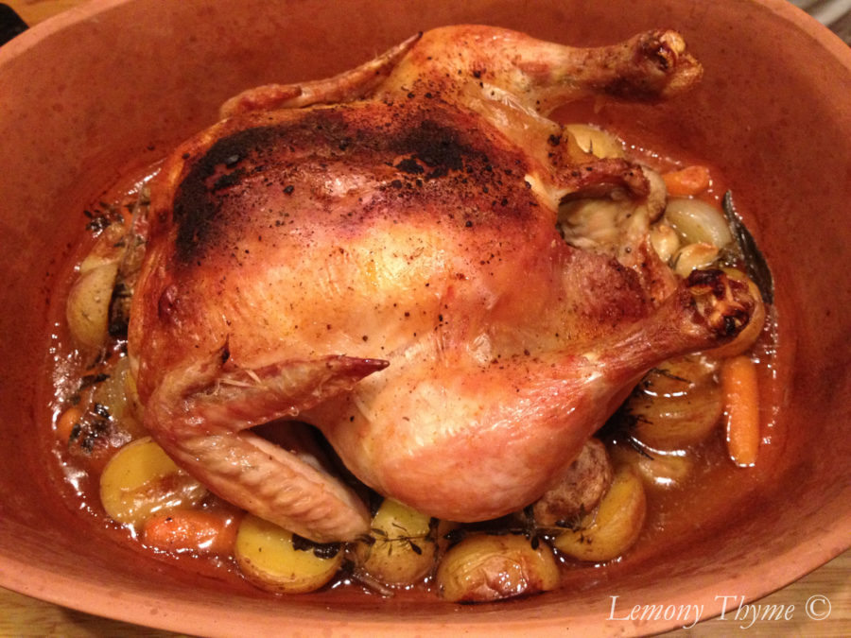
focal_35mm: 35
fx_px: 860
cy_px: 319
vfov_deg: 40.7
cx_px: 426
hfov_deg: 52.6
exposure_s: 1/20
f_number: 2.4
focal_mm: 4.28
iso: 400
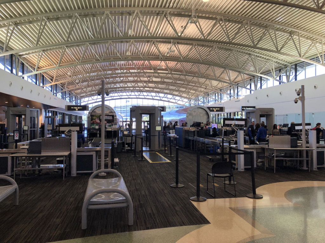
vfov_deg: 49.7
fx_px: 263
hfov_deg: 63.4
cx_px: 162
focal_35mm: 28
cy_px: 122
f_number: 1.8
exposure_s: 1/40
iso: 25
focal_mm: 4
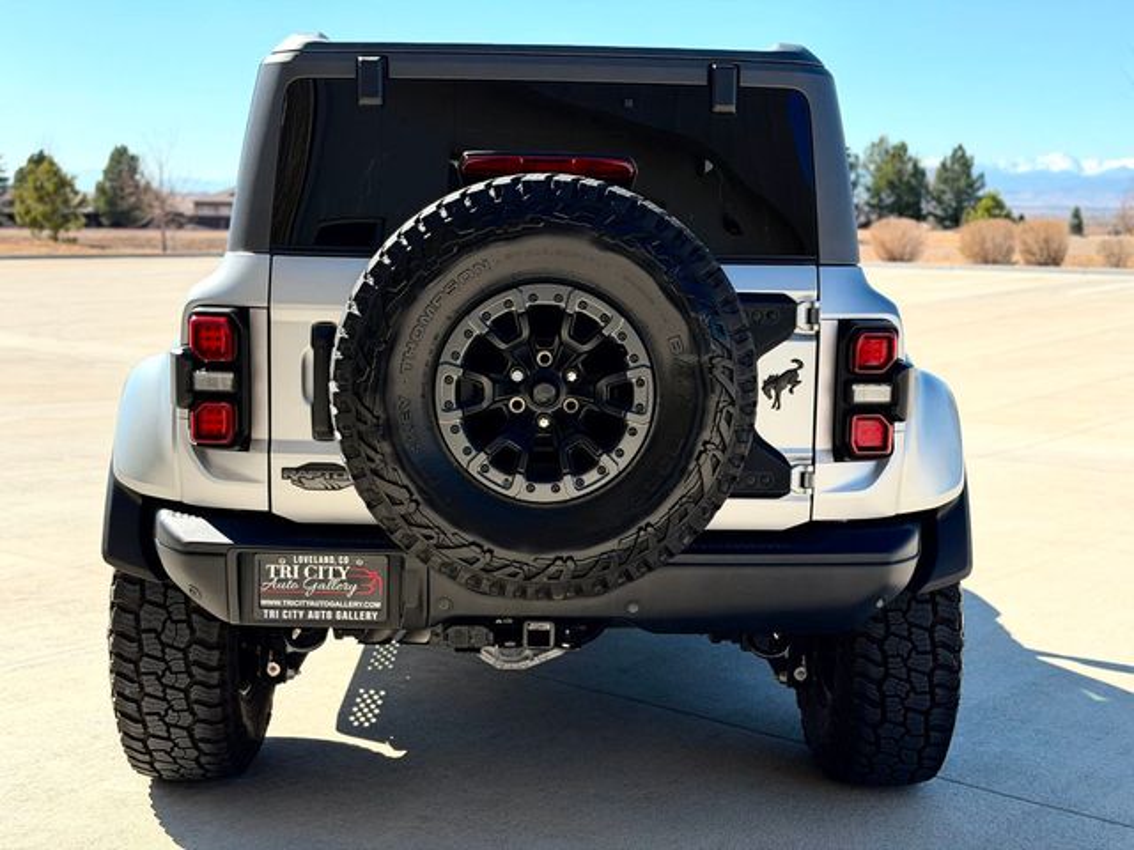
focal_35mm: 48
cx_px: 567
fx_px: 1572
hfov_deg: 39.7
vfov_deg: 30.3
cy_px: 425
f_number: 1.78
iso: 100
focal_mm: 6.76
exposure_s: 1/1543
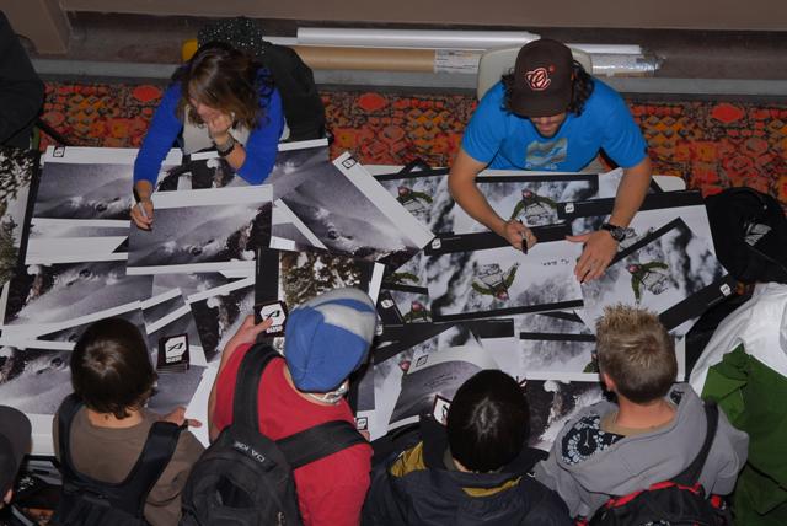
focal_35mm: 66
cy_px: 263
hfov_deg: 30.5
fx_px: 1444
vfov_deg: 20.7
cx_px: 394
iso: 125
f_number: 6.3
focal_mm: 44
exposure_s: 1/60
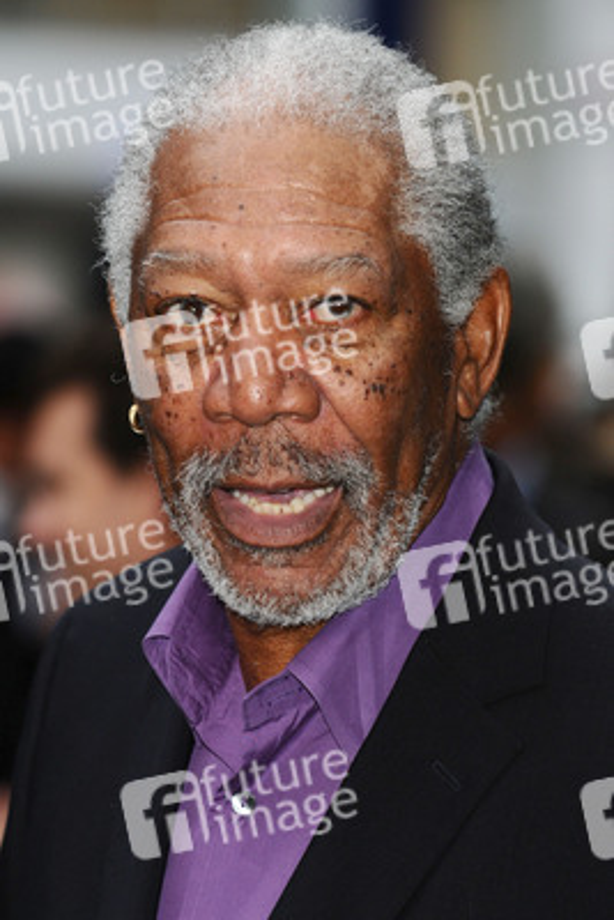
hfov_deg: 7.0
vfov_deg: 10.5
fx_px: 4984
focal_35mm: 195
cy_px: 460
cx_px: 307
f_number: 4
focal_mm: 130
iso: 320
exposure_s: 1/200
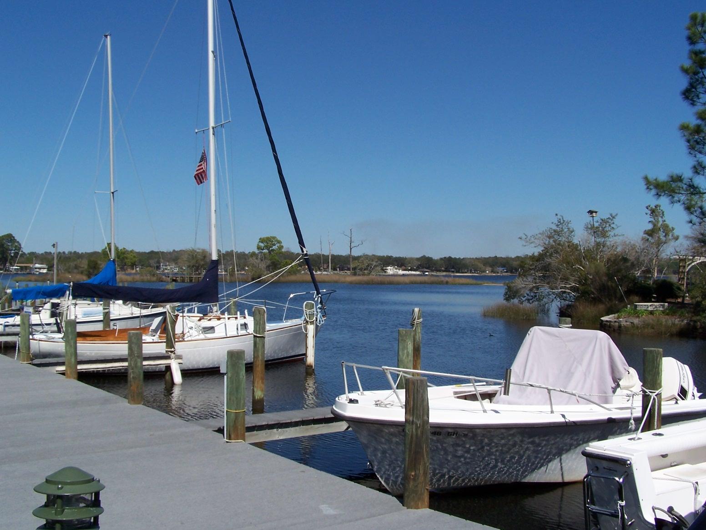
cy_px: 265
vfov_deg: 37.7
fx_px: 775
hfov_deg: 49.0
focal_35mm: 38
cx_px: 353
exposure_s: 1/800
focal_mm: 6.3
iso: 80
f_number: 5.6
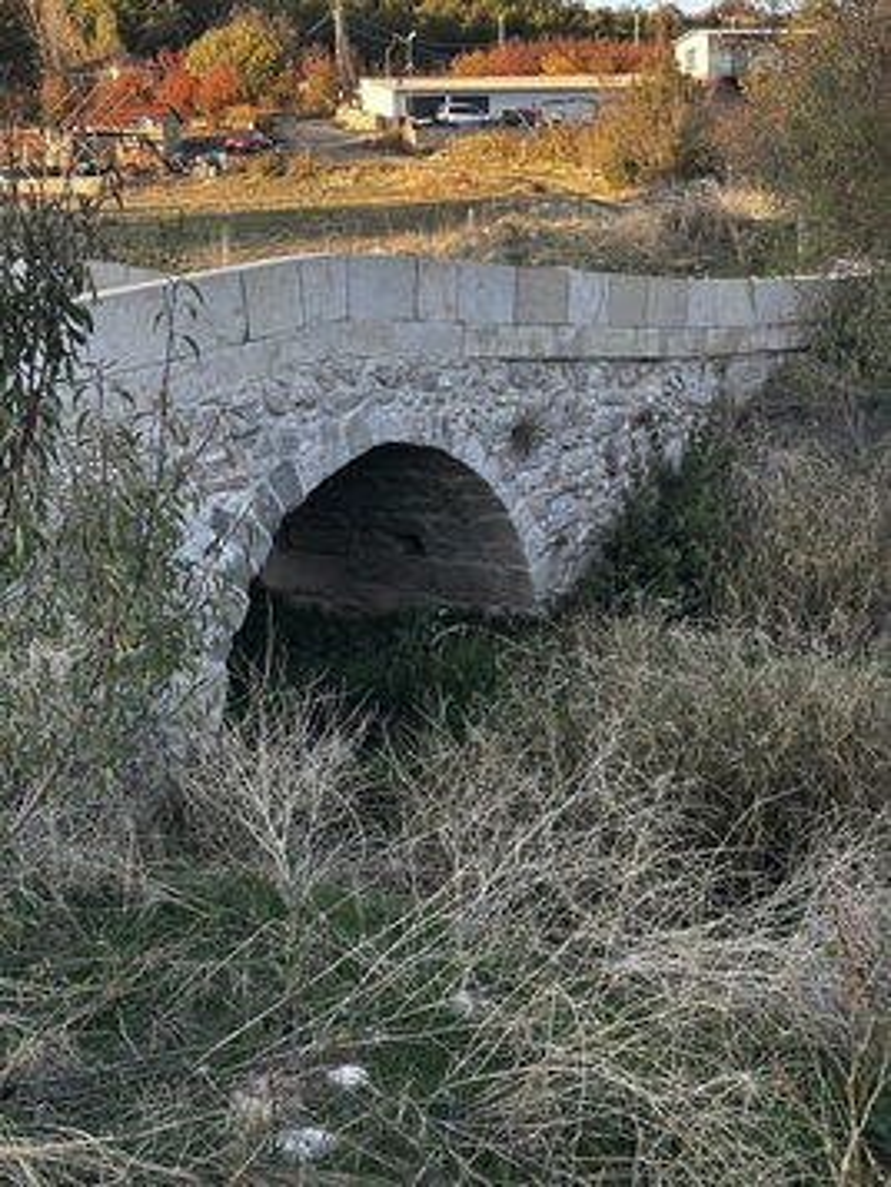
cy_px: 594
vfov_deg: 39.6
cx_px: 446
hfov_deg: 30.3
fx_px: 1646
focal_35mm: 48
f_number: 1.78
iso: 64
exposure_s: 1/320
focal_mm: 6.86
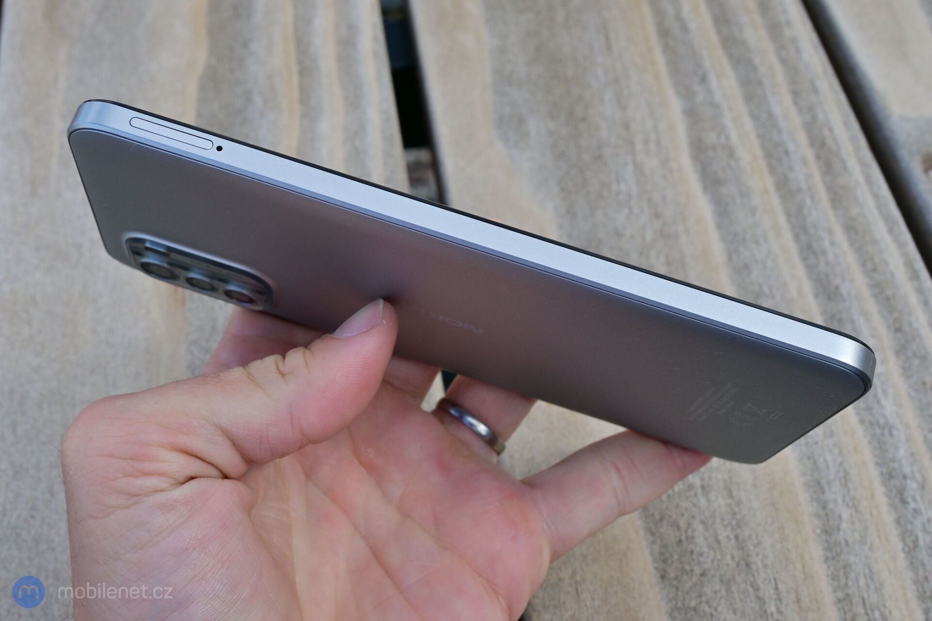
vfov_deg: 33.6
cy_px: 310
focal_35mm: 40
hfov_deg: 48.7
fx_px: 1029
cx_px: 466
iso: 100
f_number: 8
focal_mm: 26.5
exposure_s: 1/250
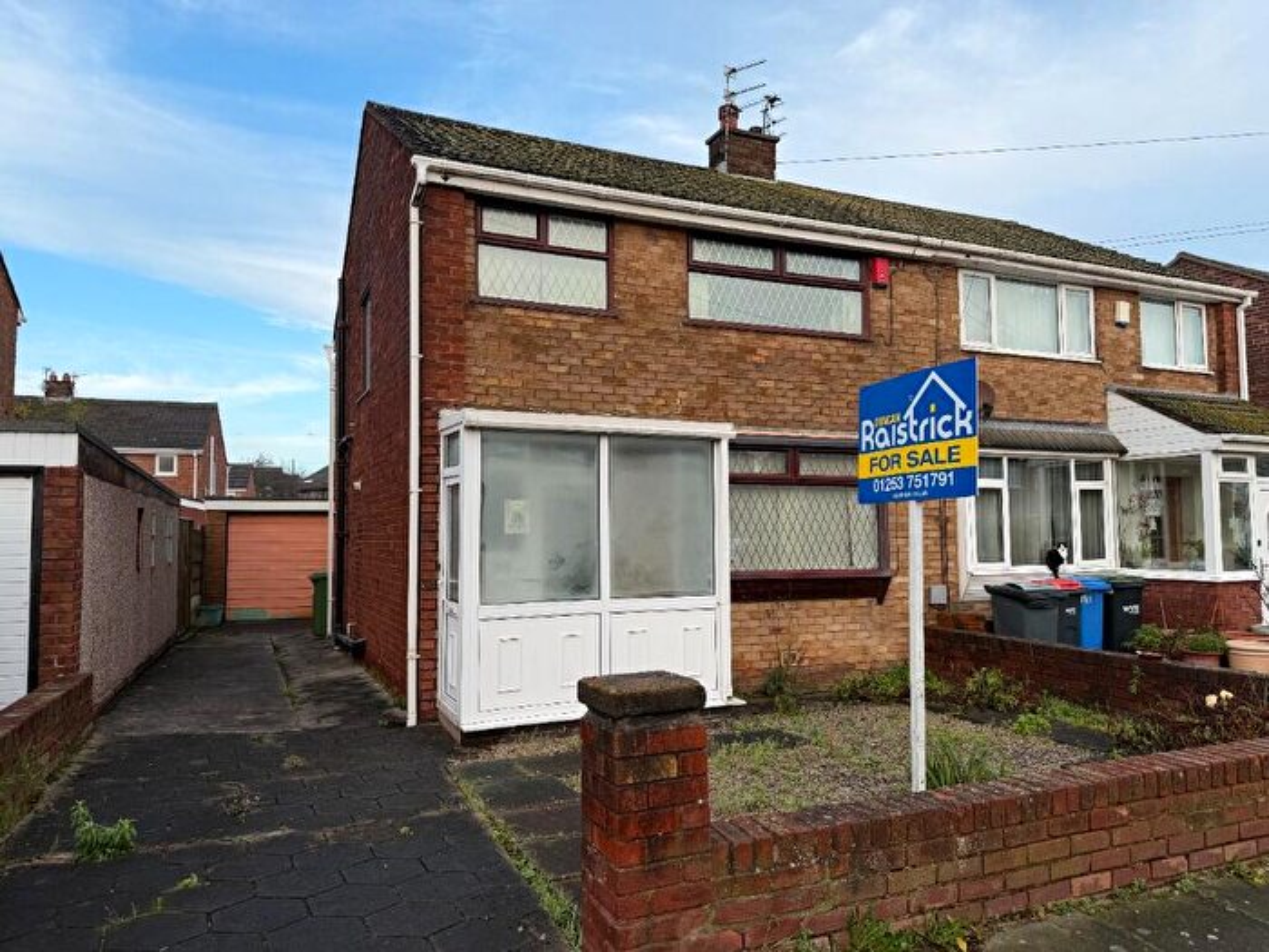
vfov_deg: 56.8
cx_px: 634
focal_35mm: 24
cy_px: 476
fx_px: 880
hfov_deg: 71.6
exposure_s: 1/1032
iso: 80
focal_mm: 6.76
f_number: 1.78
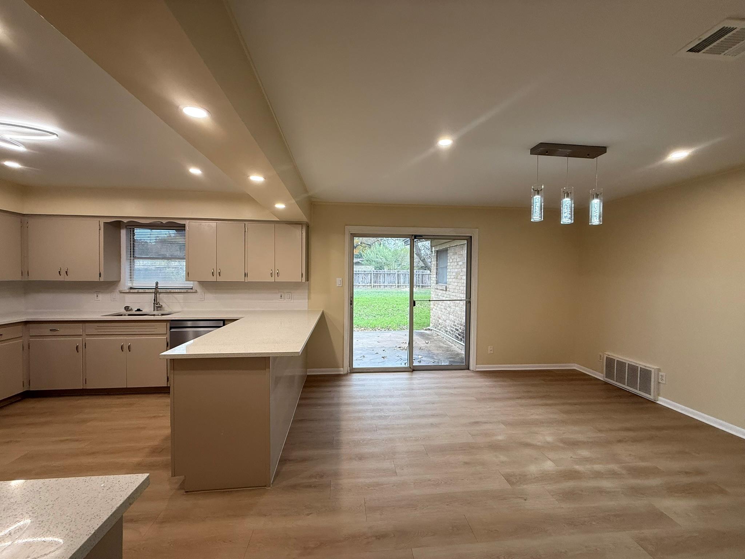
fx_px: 301
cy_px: 280
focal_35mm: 14
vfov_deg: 85.7
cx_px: 372
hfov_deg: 102.1
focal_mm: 2.22
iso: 125
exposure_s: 1/120
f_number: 2.2
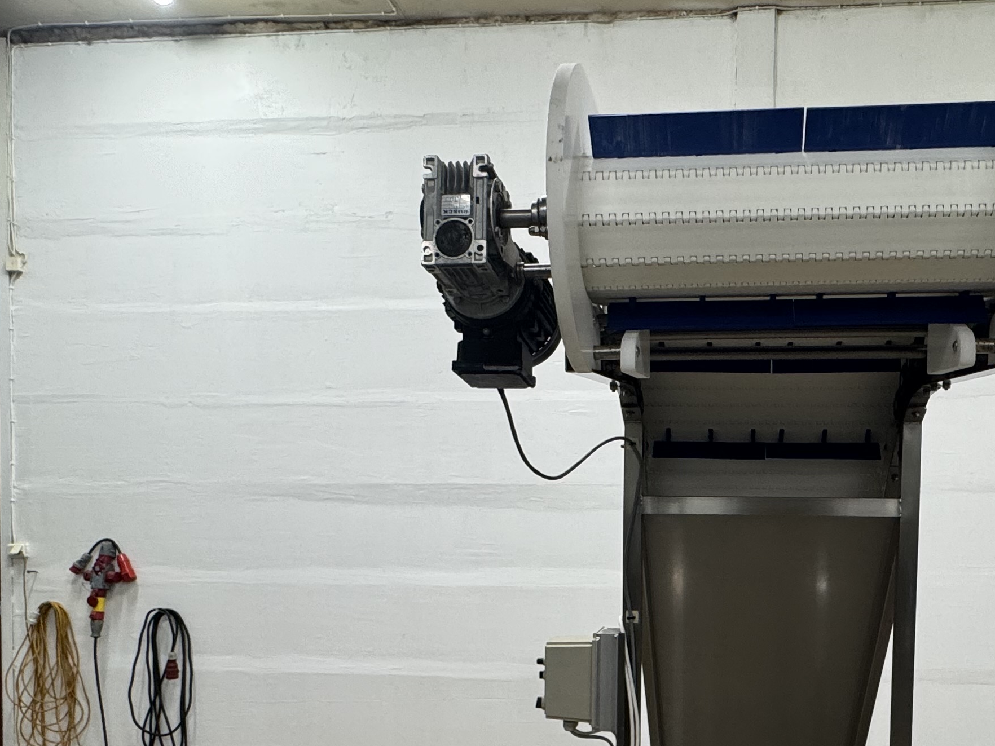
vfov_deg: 42.9
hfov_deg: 55.7
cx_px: 660
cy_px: 555
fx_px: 920
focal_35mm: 32
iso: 160
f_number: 2.2
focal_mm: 2.22
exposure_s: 1/100
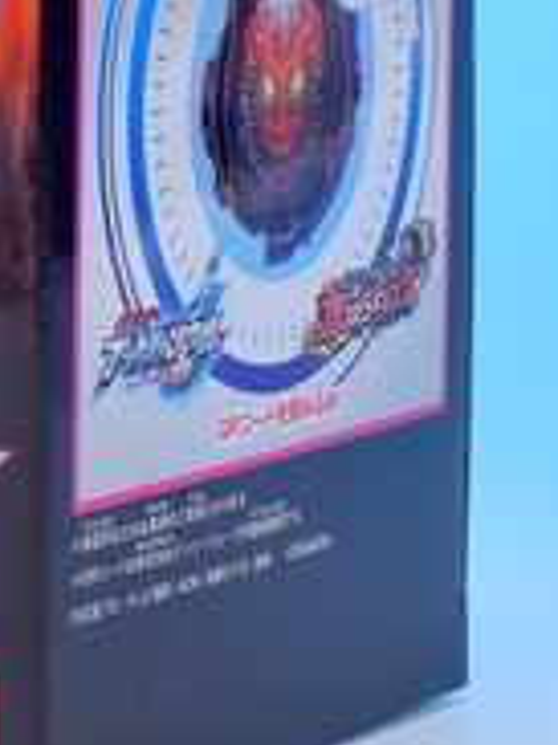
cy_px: 0
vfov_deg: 6.4
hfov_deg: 4.7
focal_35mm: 311
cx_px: -509
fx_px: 6692
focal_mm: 20.2
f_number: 5
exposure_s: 1/2
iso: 80
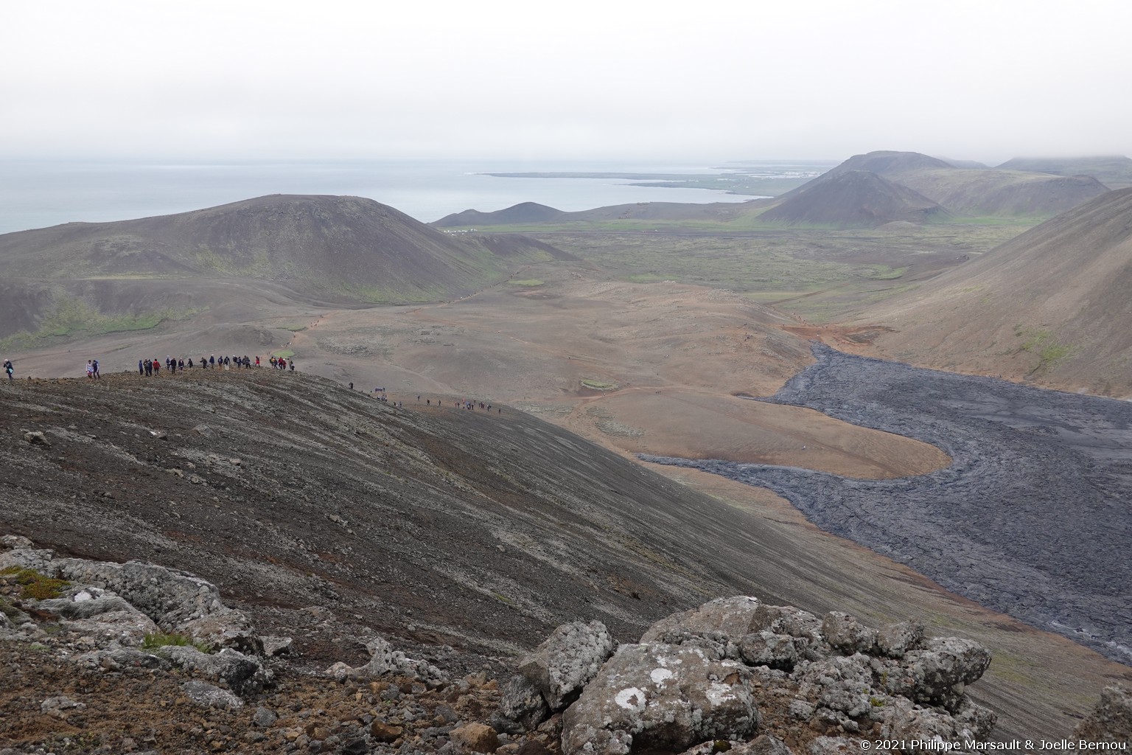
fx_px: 1163
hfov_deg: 51.9
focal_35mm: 37
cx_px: 566
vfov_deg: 35.9
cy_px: 378
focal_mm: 13.84
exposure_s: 1/1000
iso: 250
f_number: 4
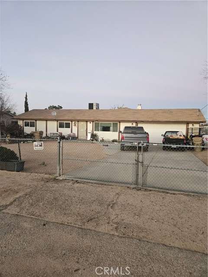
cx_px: 104
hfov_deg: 58.9
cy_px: 138
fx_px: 184
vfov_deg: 73.9
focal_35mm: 23
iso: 800
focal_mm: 5.4
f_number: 1.8
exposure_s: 1/170
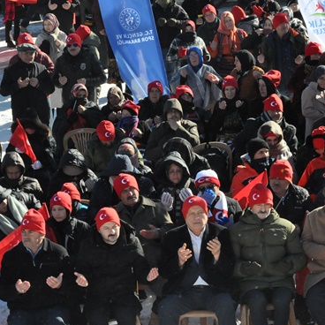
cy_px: 204
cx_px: 182
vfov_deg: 10.9
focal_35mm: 160
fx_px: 1700
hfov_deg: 10.9
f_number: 14
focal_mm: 66
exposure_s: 1/800
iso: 1600
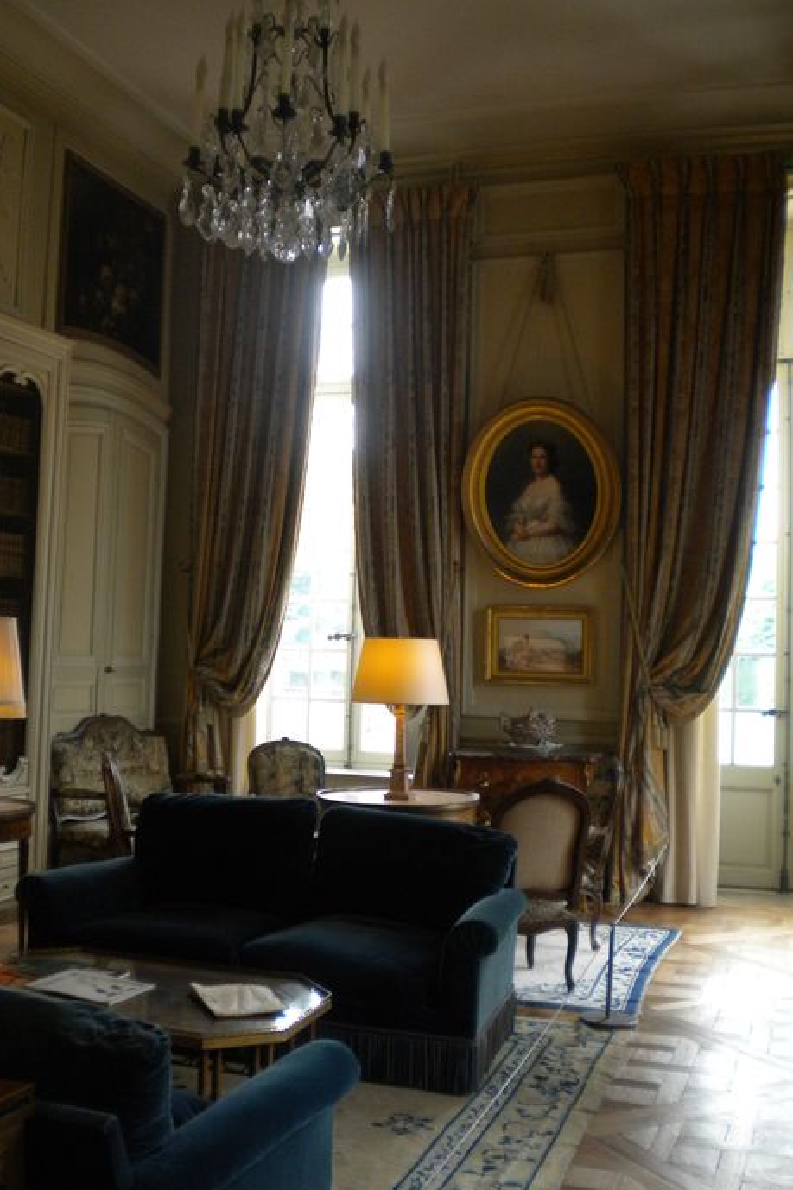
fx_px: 1223
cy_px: 589
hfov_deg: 35.9
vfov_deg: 51.9
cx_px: 350
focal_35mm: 37
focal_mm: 6.3
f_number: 3.1
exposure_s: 1/65
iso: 272
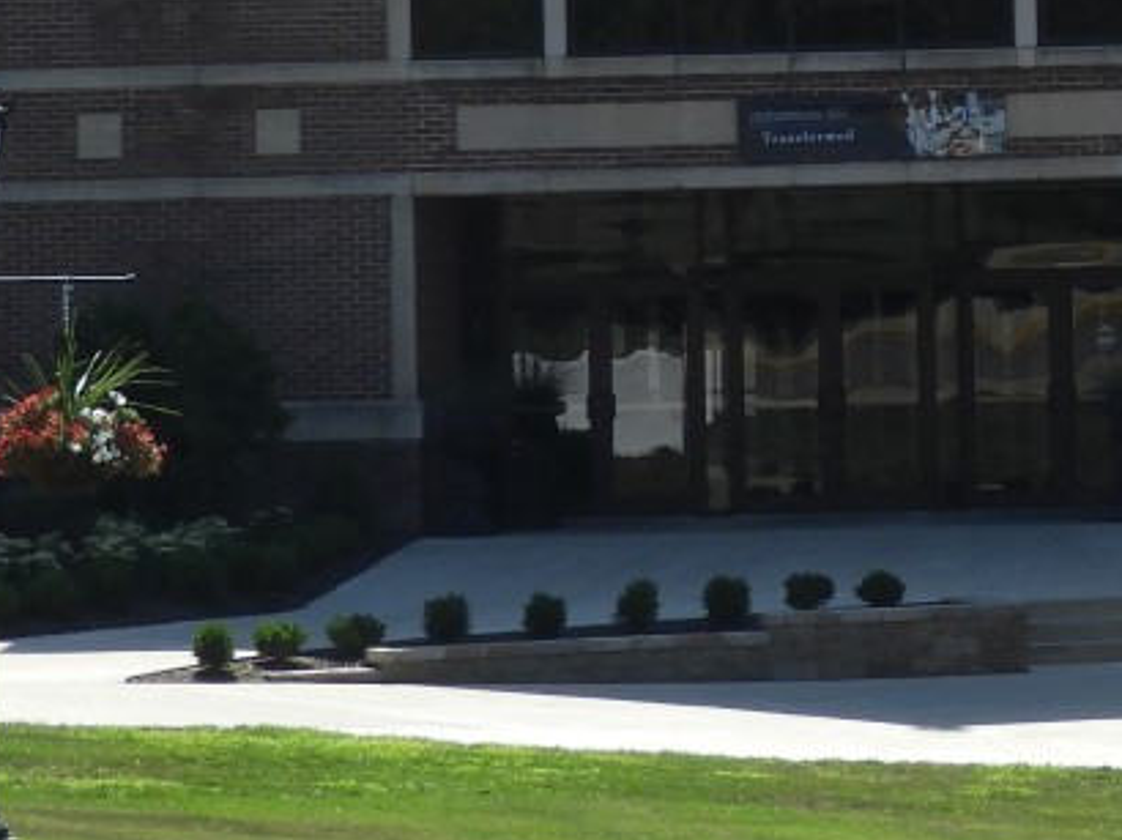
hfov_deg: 4.9
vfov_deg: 3.7
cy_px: -558
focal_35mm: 404
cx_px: 1584
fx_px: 13087
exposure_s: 1/500
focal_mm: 20.6
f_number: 5
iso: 100
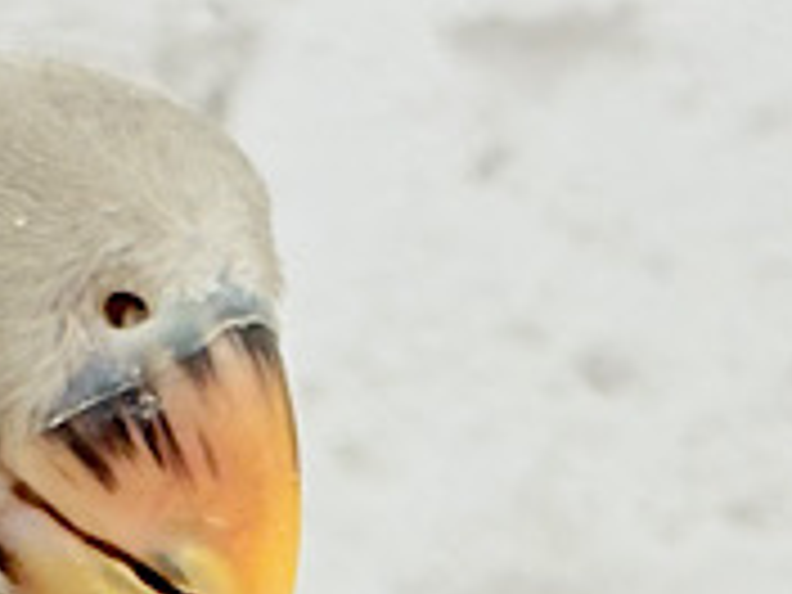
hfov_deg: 10.0
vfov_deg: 7.7
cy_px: 963
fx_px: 4324
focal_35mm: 189
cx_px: -585
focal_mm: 5.96
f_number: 1.6
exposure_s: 1/100
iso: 80
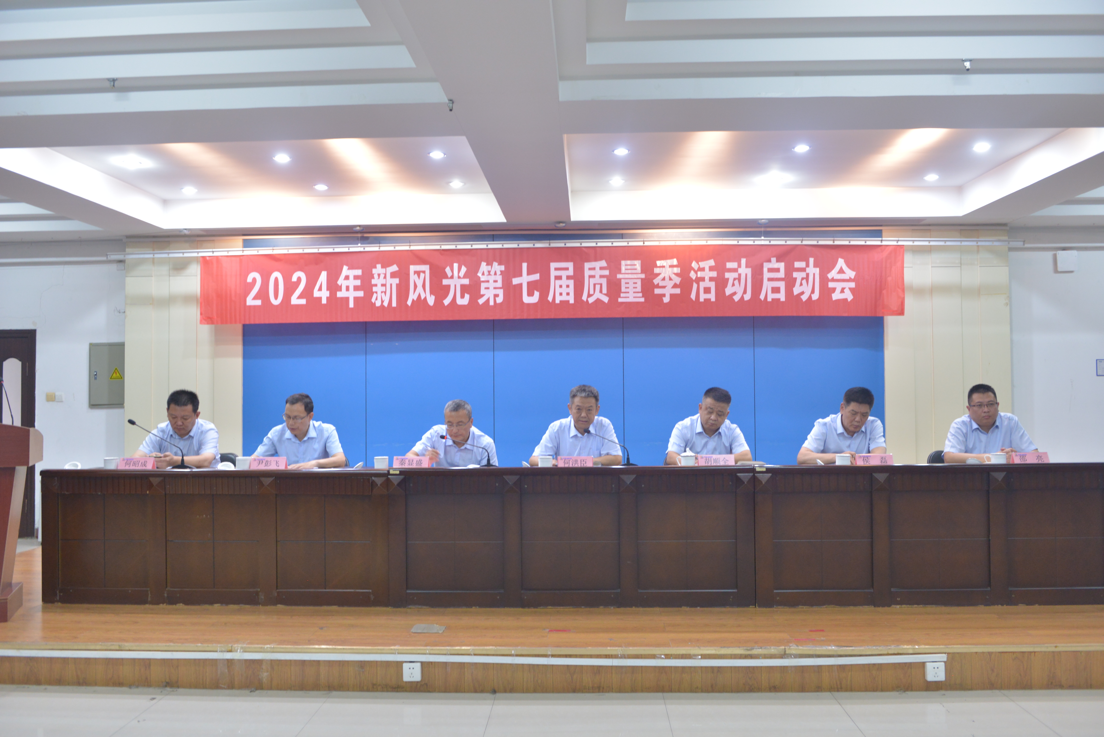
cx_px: 552
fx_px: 828
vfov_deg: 48.0
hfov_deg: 67.4
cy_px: 368
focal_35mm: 27
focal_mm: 27
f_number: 3.5
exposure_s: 1/30
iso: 1400
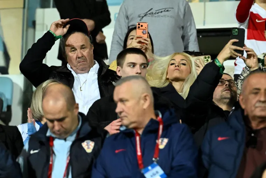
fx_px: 1478
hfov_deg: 10.3
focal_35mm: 200
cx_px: 133
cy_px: 89
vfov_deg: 6.9
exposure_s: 1/320
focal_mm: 200
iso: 6400
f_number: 4
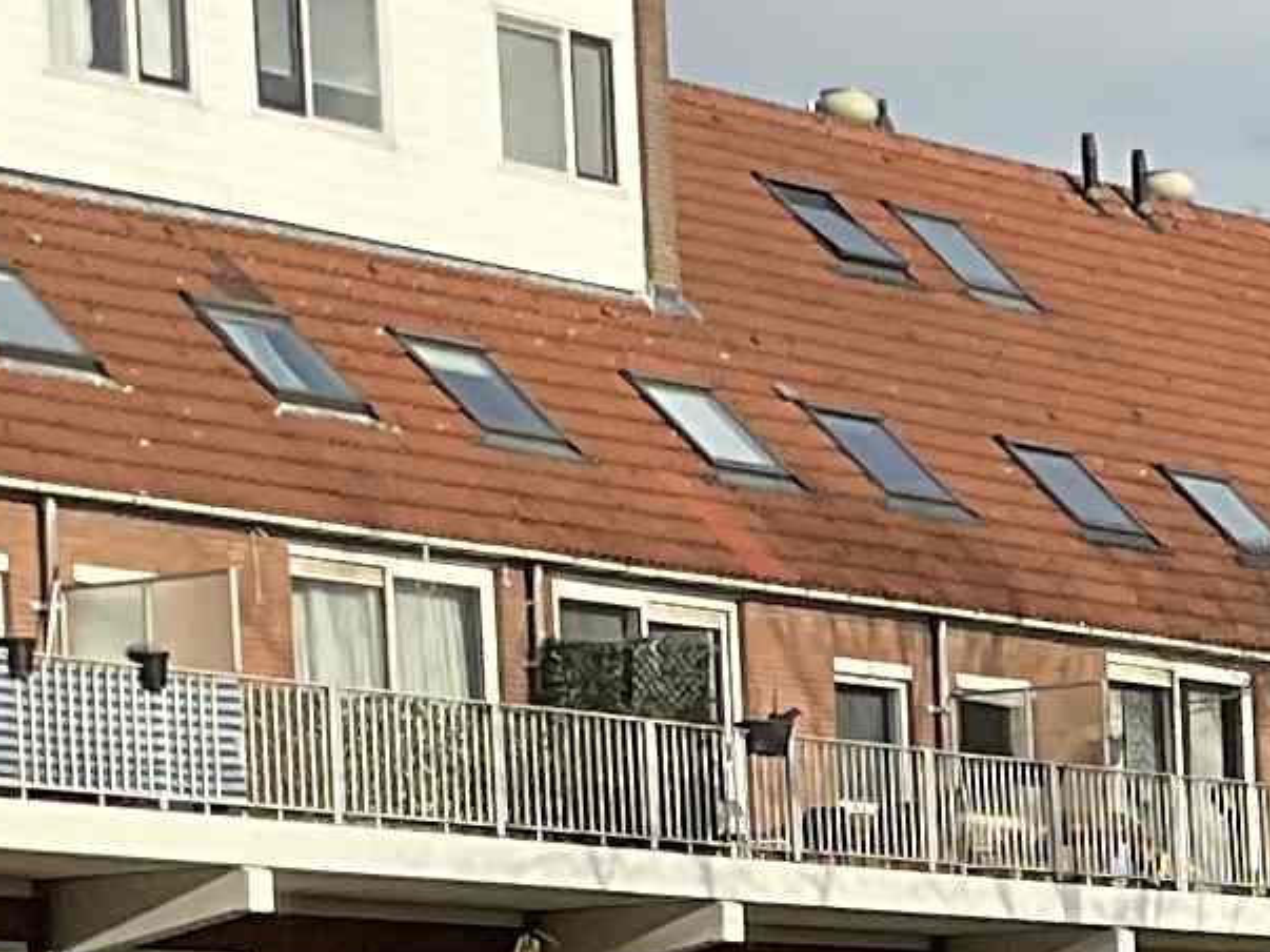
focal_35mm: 194
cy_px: 1396
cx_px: 1963
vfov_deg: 7.5
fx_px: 7116
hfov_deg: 9.9
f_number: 1.8
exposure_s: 1/1121
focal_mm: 3
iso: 16
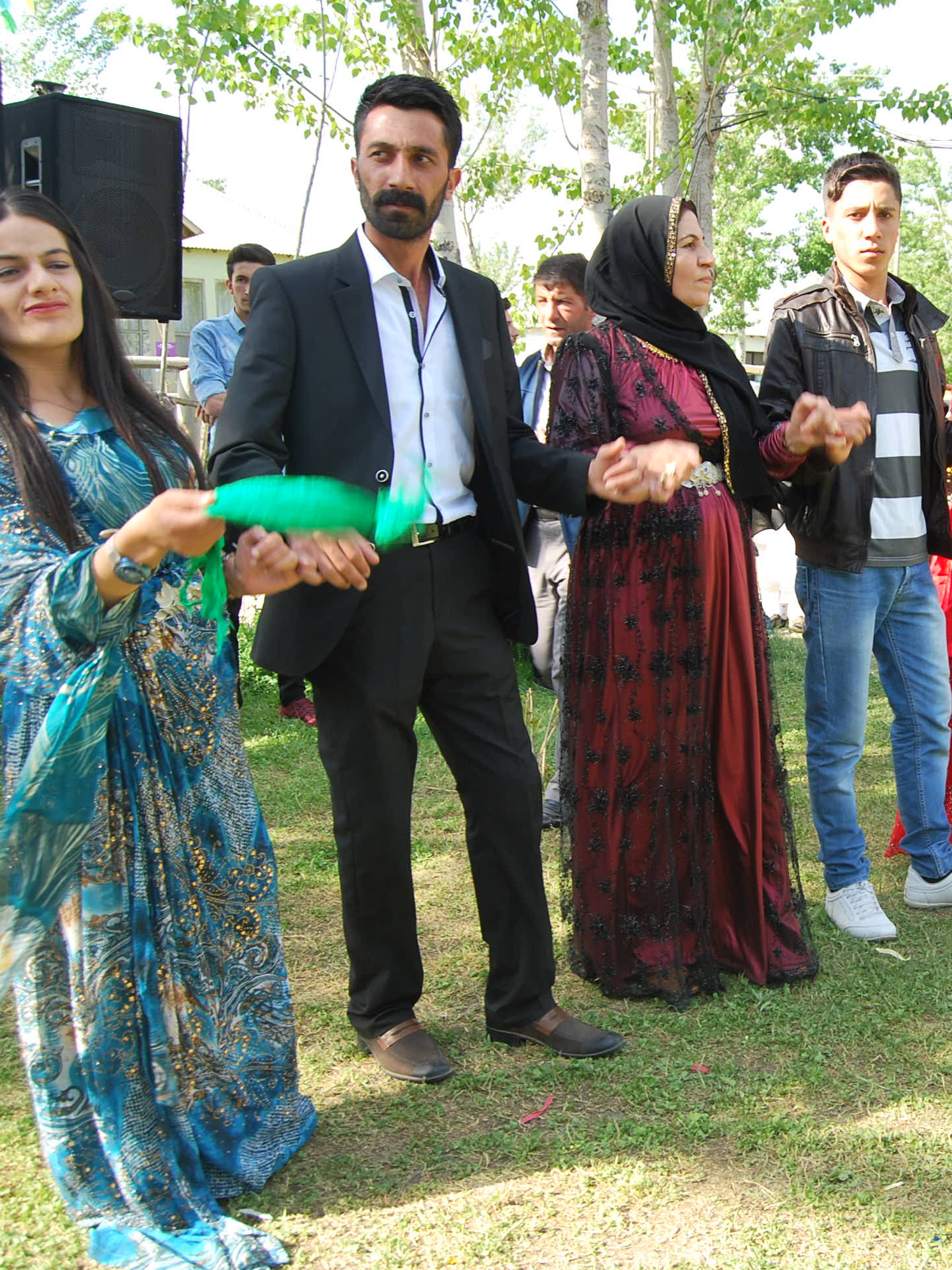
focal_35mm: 39
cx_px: 811
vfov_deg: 47.9
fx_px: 1430
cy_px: 637
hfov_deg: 35.2
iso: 140
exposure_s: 1/125
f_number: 5.6
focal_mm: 18
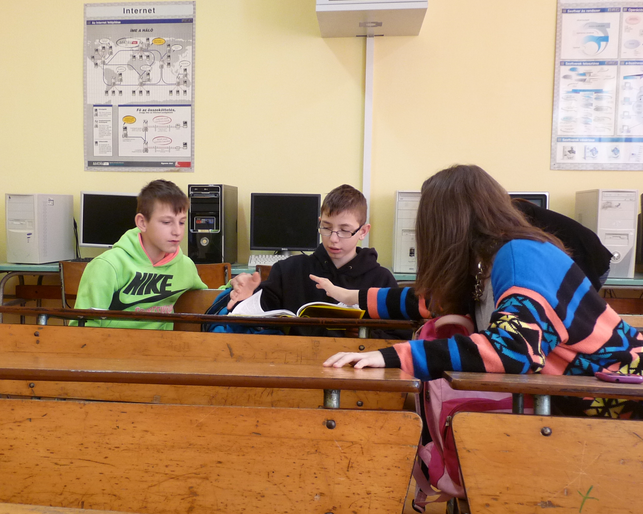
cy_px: 298
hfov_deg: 45.5
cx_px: 247
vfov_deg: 37.2
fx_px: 761
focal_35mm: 40
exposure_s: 1/30
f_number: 2.8
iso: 200
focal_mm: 4.8
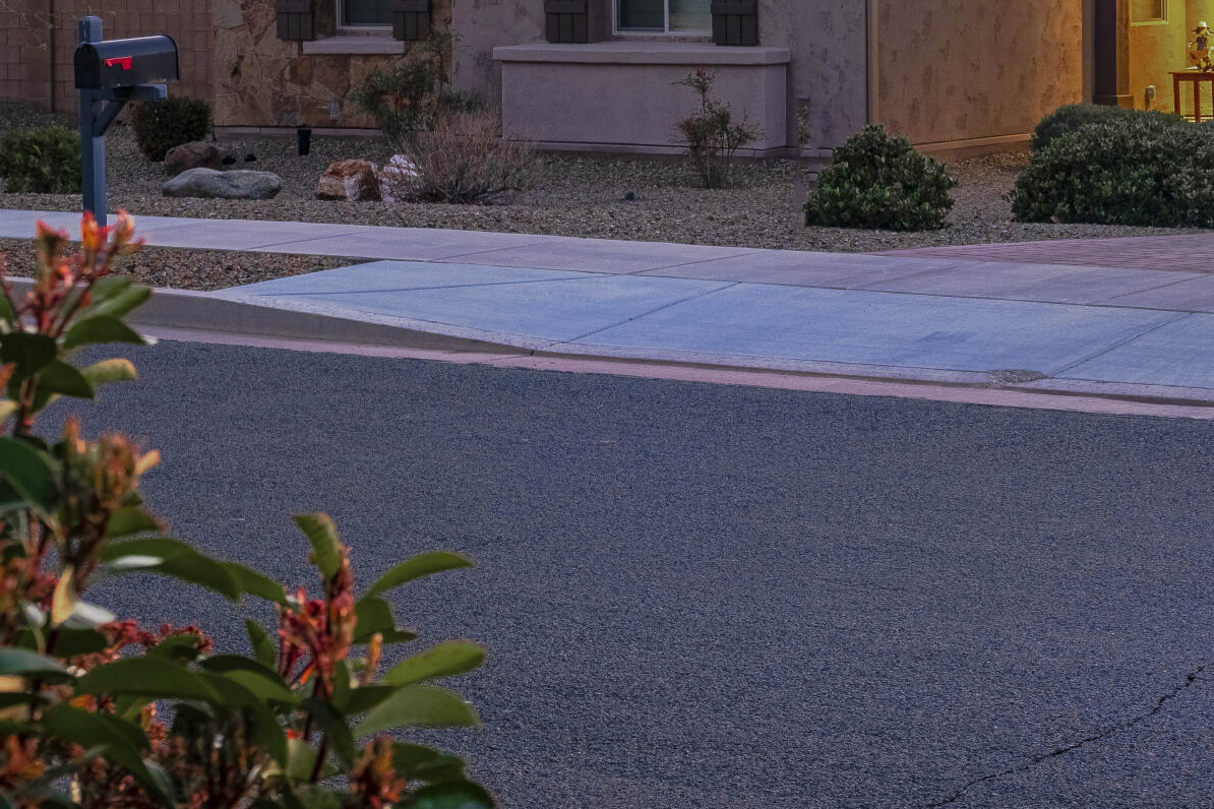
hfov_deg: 20.9
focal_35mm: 93
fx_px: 3136
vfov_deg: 14.5
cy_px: 20
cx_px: 1307
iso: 250
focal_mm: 37
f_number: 7.1
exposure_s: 1/15
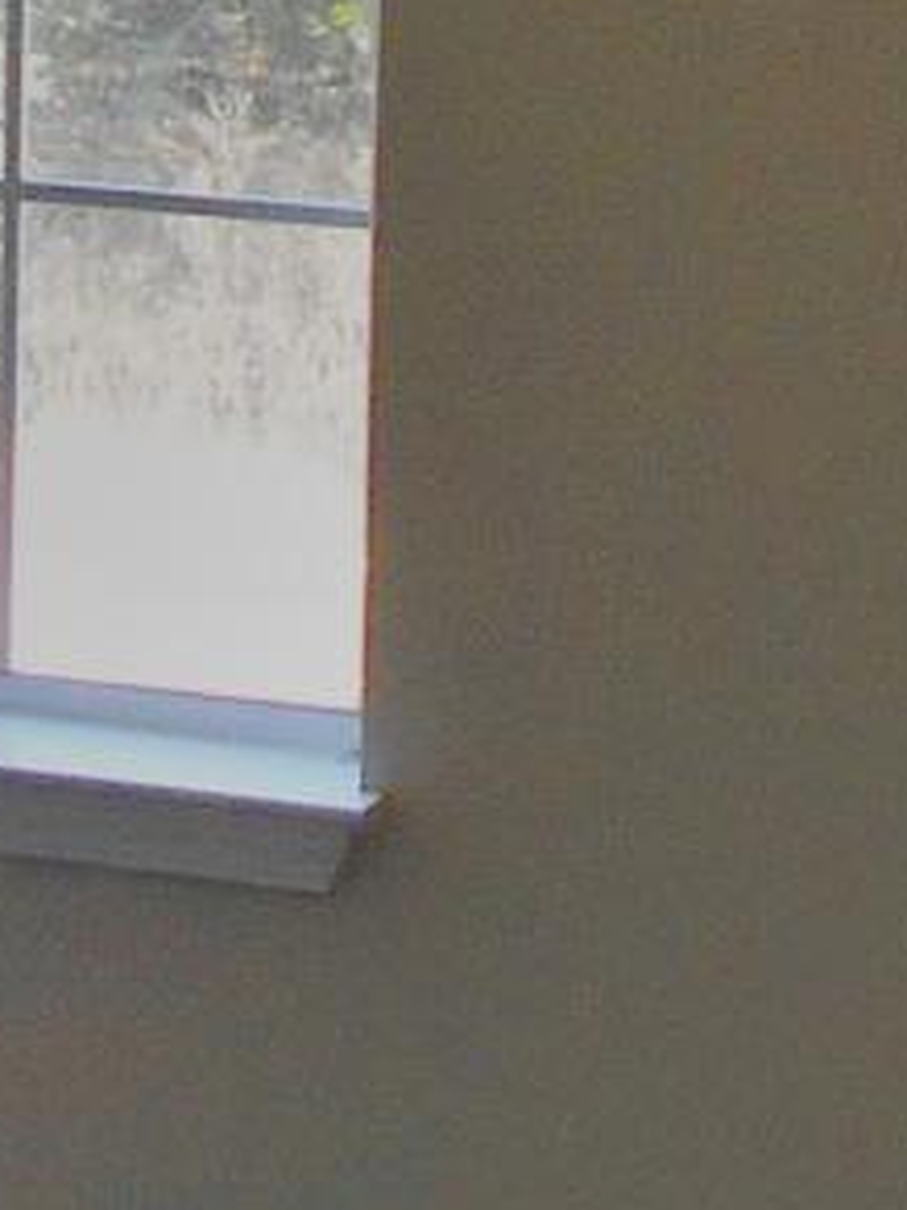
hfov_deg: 8.3
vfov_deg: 11.0
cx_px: 193
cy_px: -112
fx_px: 6219
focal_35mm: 178
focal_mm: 4.6
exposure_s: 1/30
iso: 80
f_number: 3.2
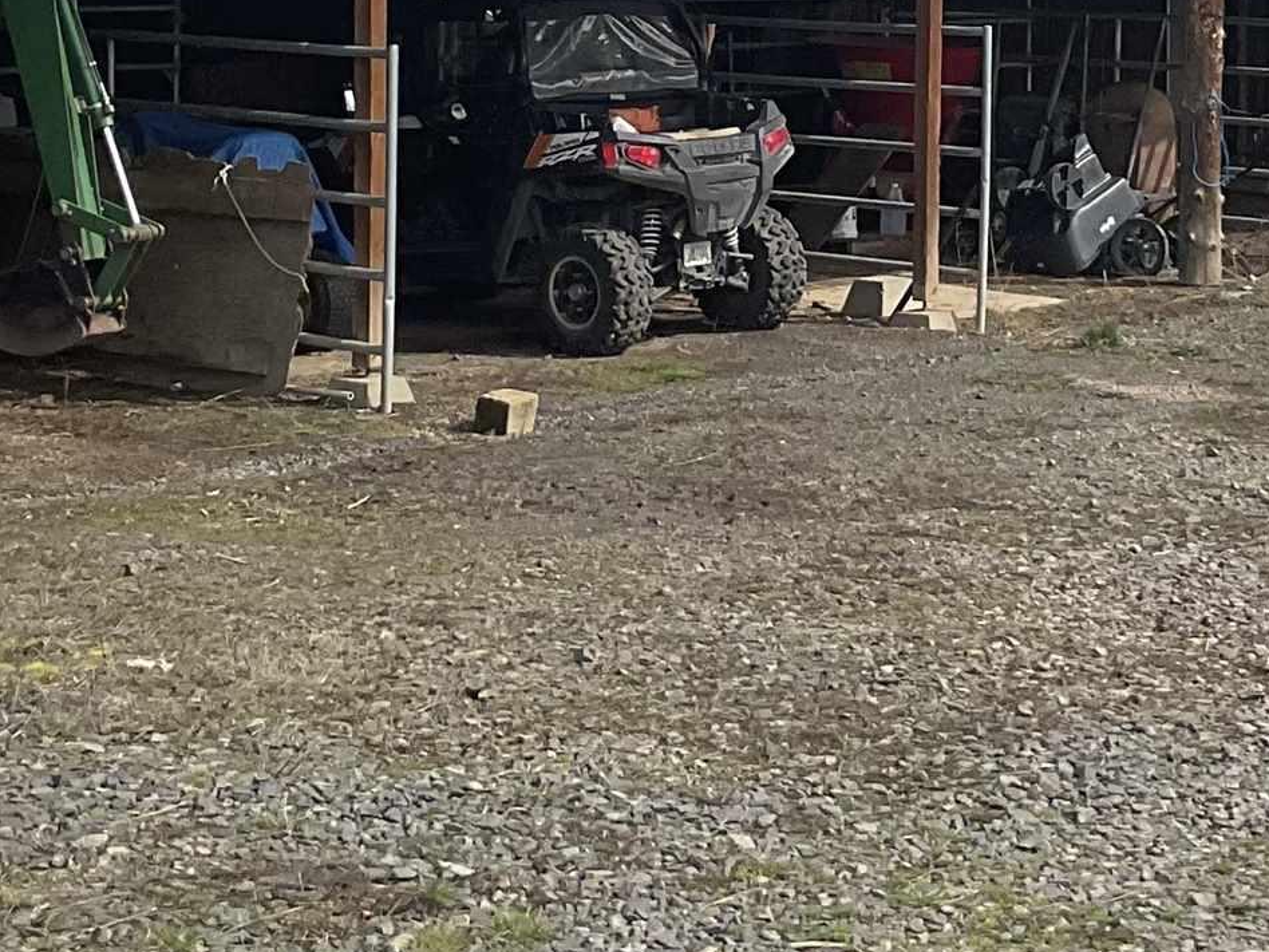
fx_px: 3446
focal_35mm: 94
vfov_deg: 15.4
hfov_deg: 20.8
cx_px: 898
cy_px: -16
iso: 16
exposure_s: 1/2667
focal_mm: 3
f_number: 1.8
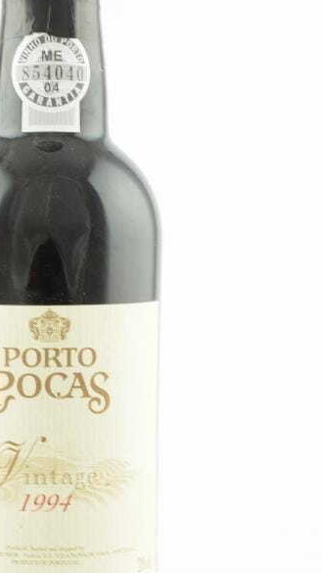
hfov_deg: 11.0
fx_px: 1670
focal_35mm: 110
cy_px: 269
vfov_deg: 19.5
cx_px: 43
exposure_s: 1/13
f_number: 8
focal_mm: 40
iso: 100
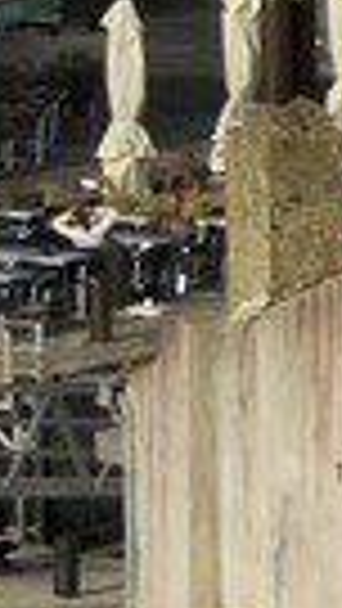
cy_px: -450
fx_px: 20913
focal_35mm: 1298
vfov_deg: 1.7
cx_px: 3064
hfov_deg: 0.9
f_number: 7.6
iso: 100
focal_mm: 70
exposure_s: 1/400
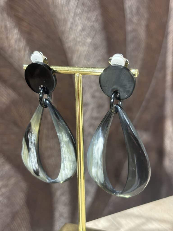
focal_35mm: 52
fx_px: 347
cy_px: 116
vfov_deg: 36.8
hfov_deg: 28.0
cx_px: 86
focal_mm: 5.96
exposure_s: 1/50
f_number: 1.6
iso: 80
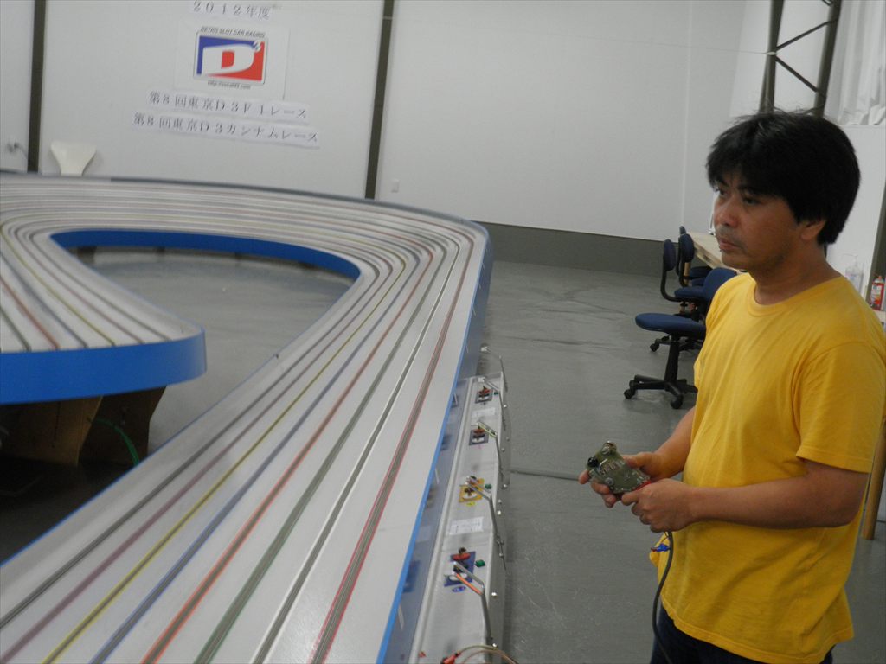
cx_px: 443
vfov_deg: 29.7
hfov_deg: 38.9
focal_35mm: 49
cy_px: 332
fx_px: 1254
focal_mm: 8.7
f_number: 4.2
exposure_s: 1/20
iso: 200
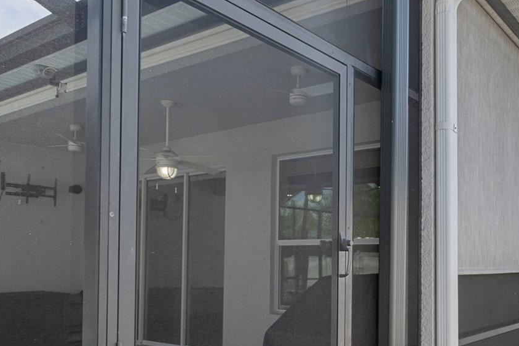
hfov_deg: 50.7
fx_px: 533
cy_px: 263
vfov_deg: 35.1
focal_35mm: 37
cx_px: 360
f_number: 8
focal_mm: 13
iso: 320
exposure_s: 1/200
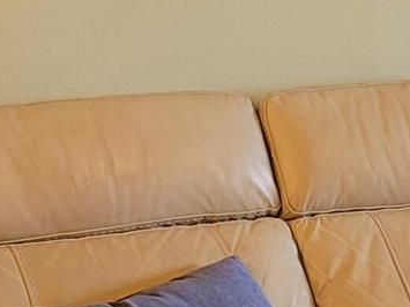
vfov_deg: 9.7
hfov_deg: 12.1
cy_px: 379
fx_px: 1776
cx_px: 741
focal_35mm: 150
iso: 200
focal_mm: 5.4
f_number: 1.8
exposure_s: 1/60
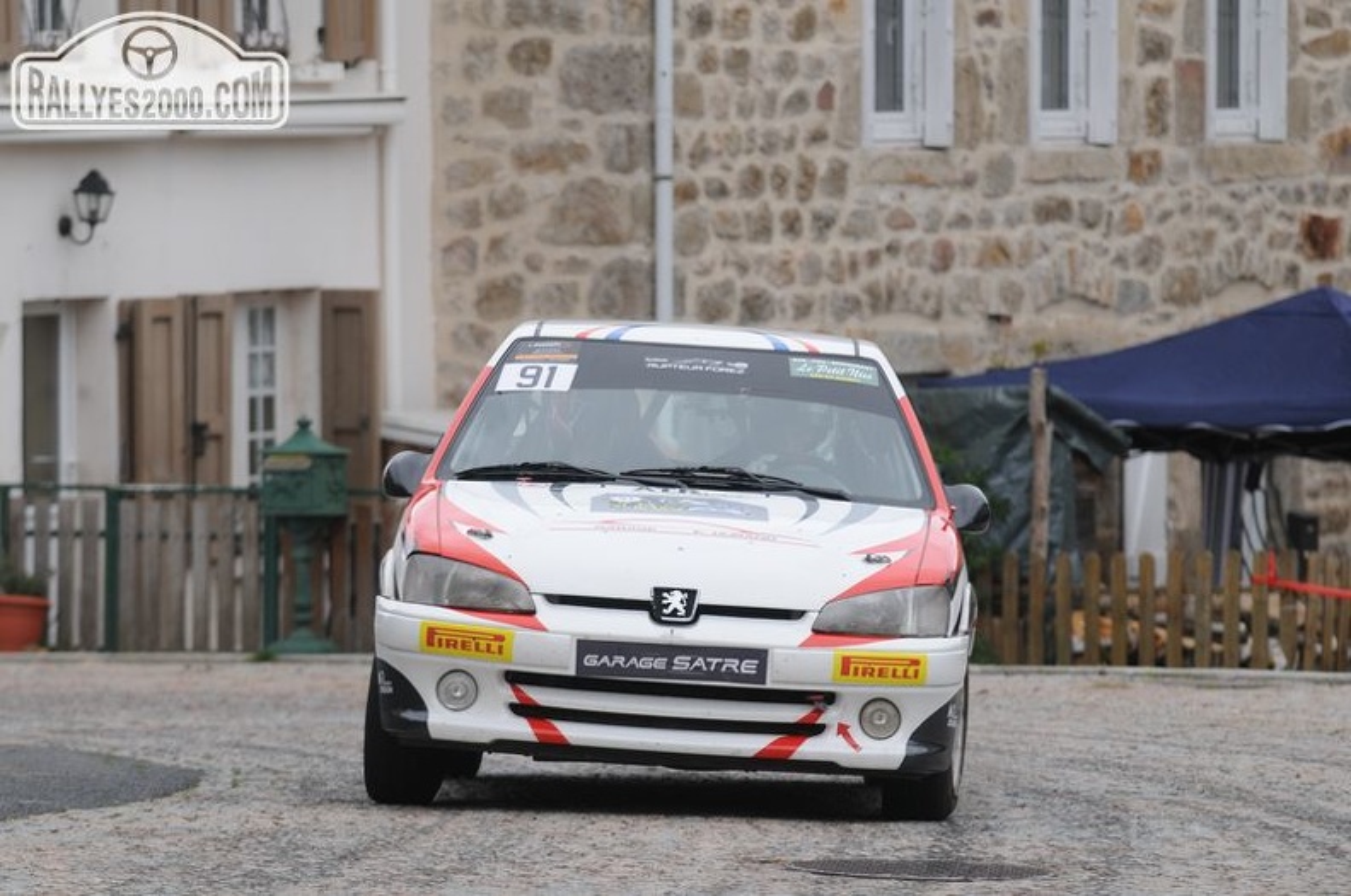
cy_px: 448
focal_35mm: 292
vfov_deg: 4.7
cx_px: 676
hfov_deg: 7.1
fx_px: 10957
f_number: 16
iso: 400
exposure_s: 1/800
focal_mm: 195
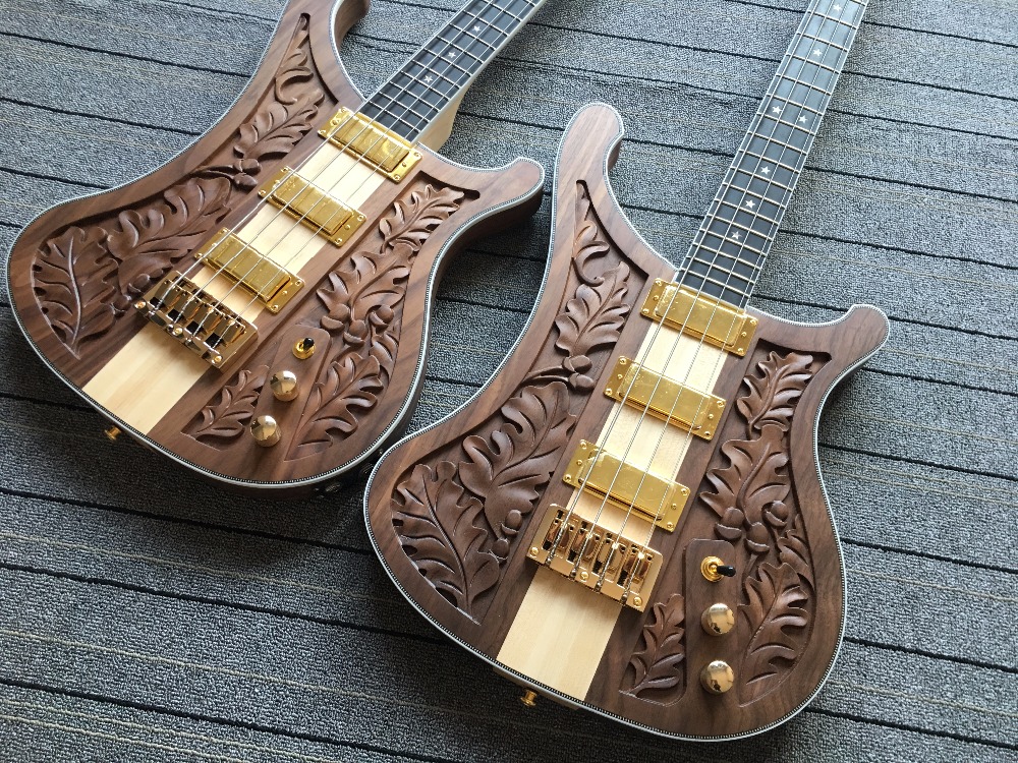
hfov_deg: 61.7
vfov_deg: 48.2
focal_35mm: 29
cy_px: 382
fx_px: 853
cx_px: 509
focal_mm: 4.15
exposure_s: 1/30
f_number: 2.2
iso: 40
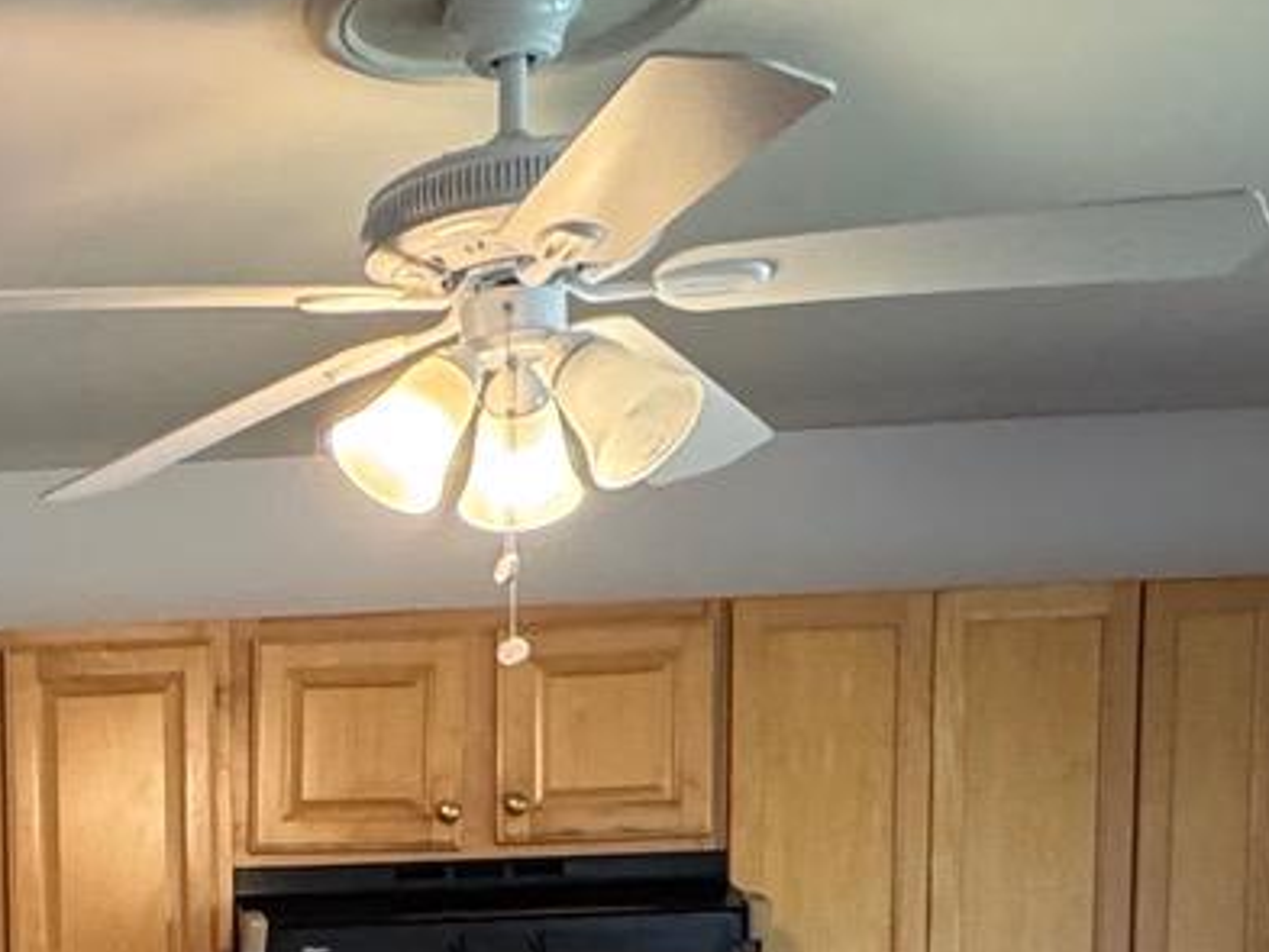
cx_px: -281
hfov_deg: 24.1
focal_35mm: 73
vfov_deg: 17.9
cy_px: 1446
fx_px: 2677
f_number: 2.2
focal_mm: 2.22
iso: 400
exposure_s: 1/60
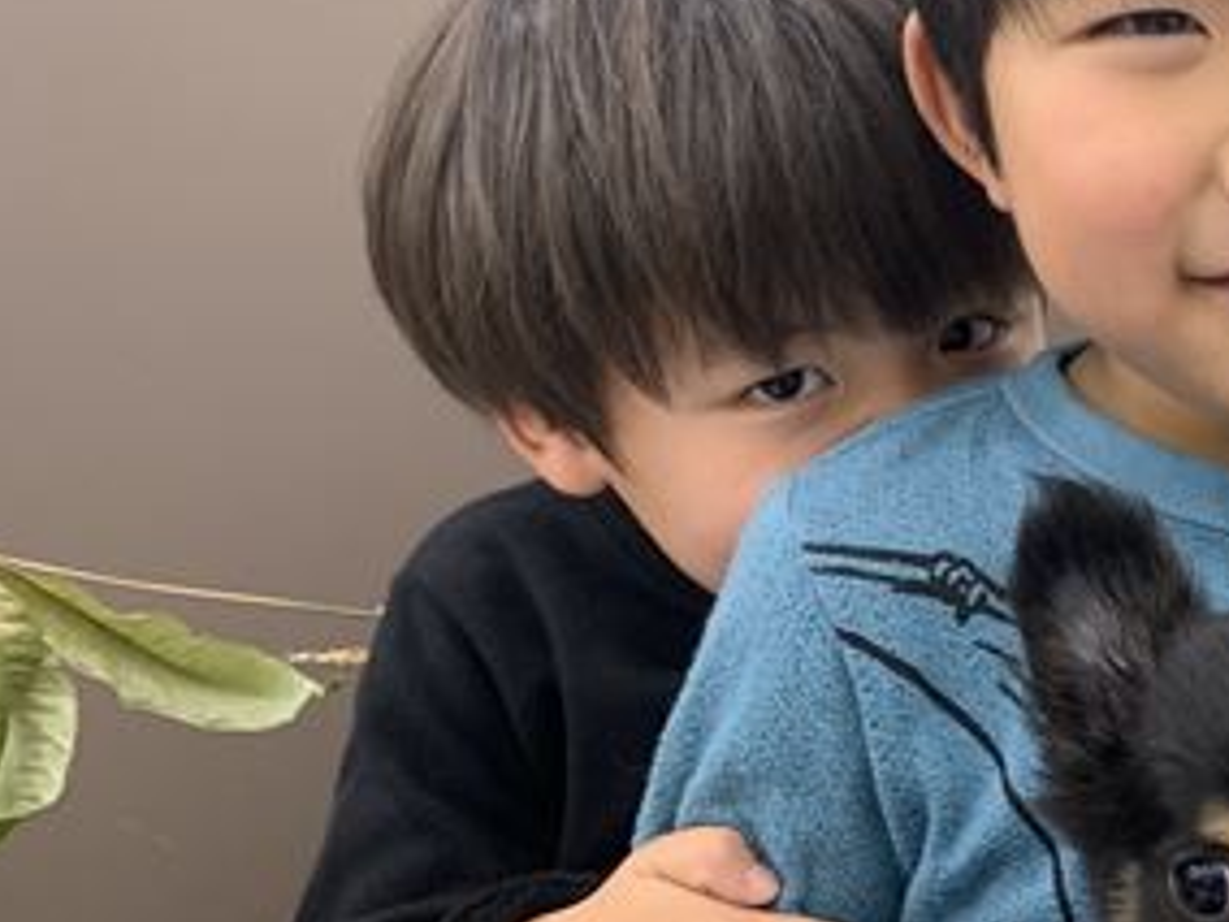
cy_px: 528
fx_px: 1953
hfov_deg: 32.4
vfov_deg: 26.5
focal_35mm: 55
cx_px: 1207
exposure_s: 1/60
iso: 125
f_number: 1.8
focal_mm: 4.25
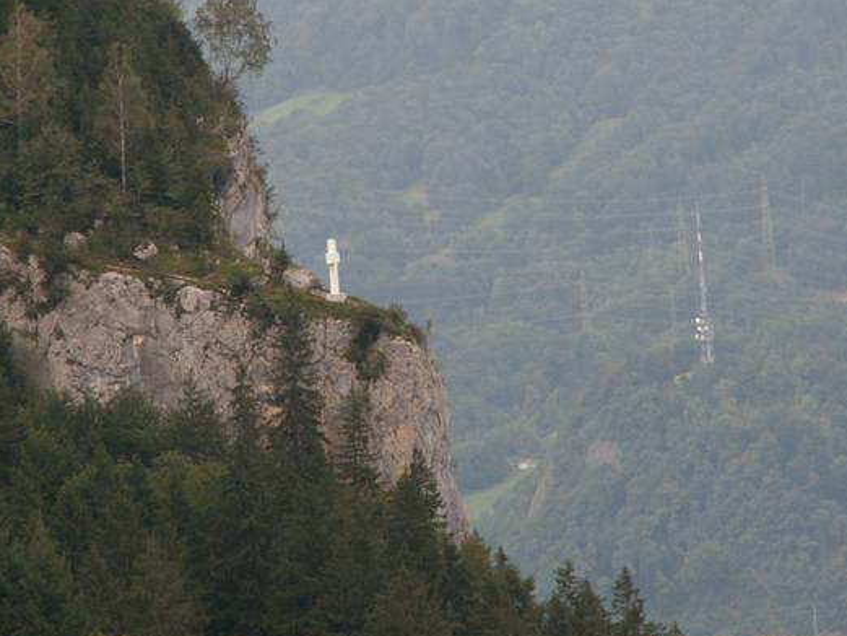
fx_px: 8444
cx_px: 403
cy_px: 257
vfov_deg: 4.3
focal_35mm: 345
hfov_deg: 5.7
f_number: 4.5
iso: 64
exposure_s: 1/250
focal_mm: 46.11
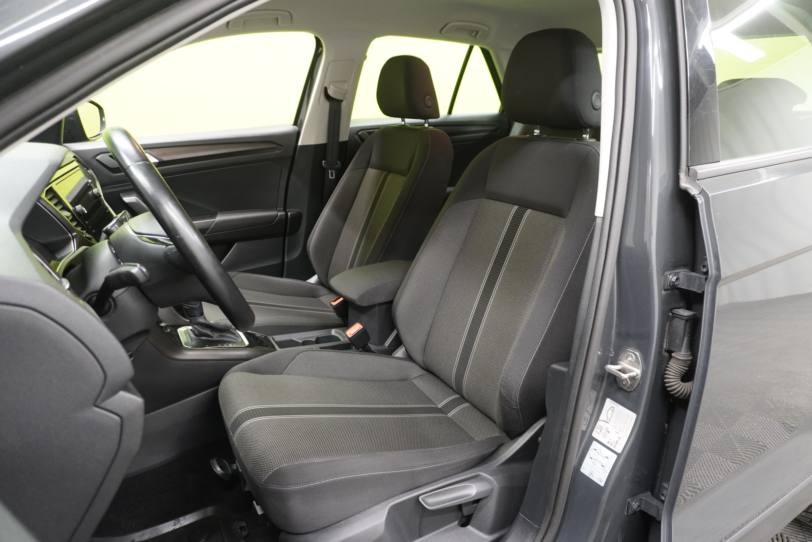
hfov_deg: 73.7
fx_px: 541
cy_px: 271
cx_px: 406
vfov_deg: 53.1
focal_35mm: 24
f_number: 3.5
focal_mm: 16
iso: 1600
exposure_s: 1/30
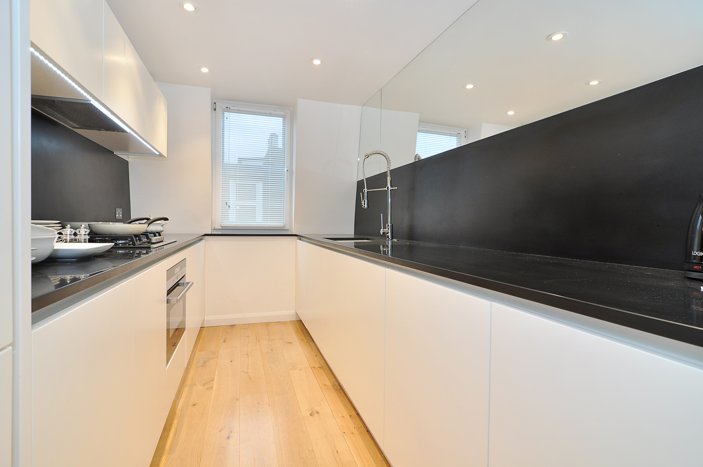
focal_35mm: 16
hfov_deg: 95.0
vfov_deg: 71.9
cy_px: 234
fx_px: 322
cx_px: 352
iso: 200
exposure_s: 1/4
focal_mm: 11
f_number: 8
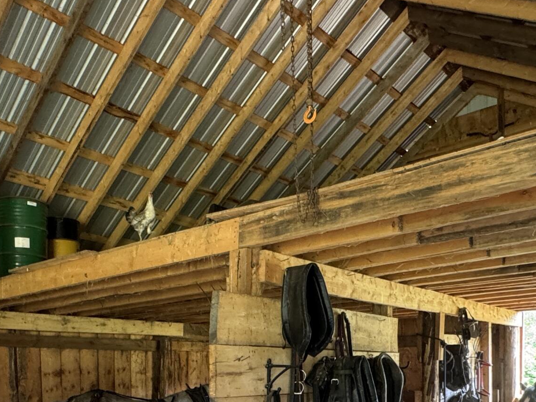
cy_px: 391
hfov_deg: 49.5
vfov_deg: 35.4
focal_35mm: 37
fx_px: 573
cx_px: 190
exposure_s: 1/80
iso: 320
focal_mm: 2.22
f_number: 2.2
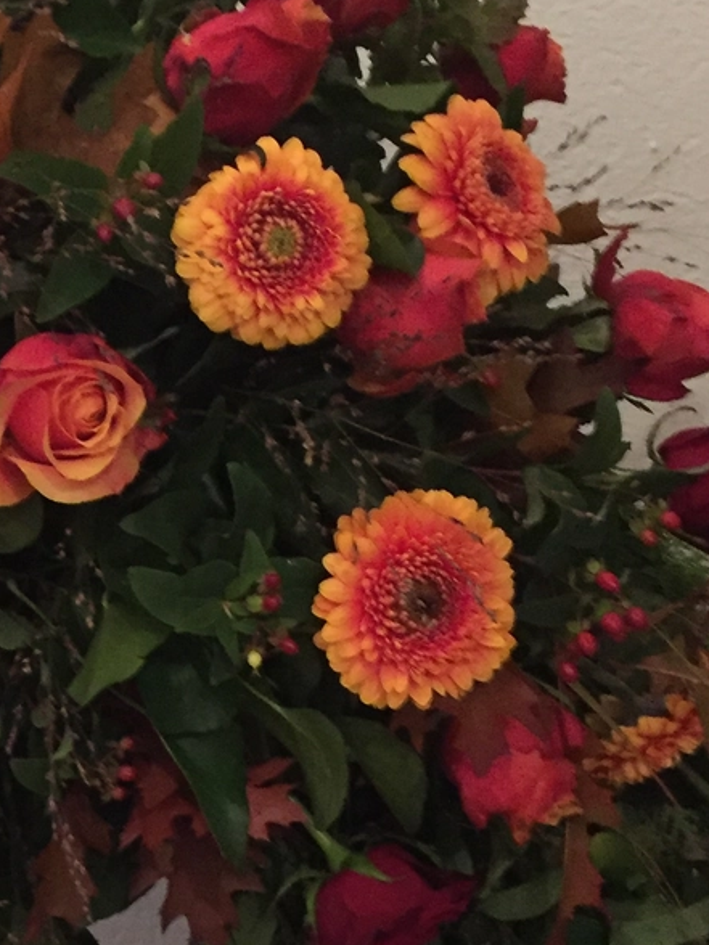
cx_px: -49
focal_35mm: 74
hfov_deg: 19.2
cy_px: 595
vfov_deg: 26.2
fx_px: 2021
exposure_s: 1/17
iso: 500
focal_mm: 4.15
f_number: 2.2
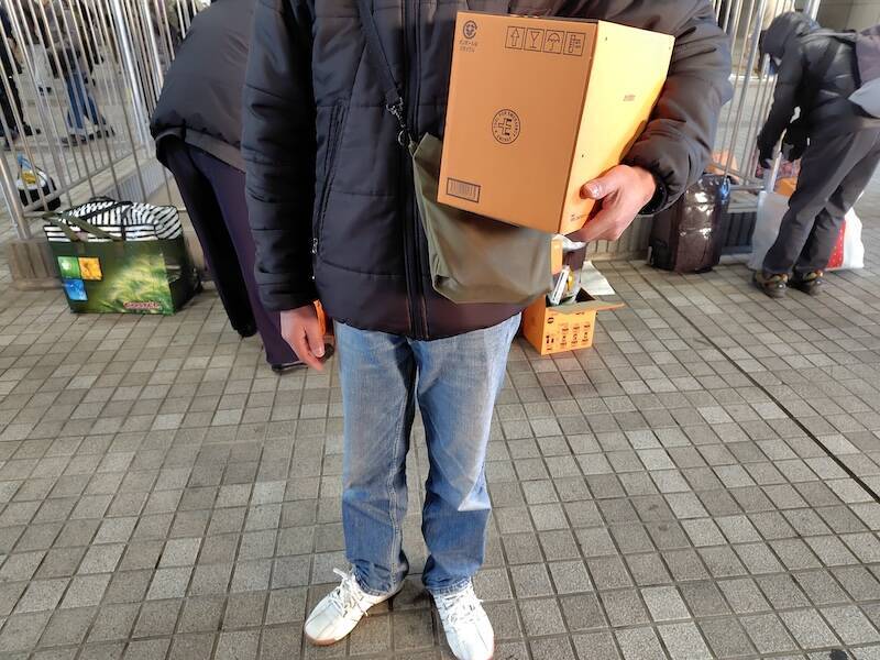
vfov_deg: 58.9
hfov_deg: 73.9
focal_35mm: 23
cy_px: 330
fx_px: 585
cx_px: 440
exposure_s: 1/60
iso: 672
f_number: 1.9
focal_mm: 5.6
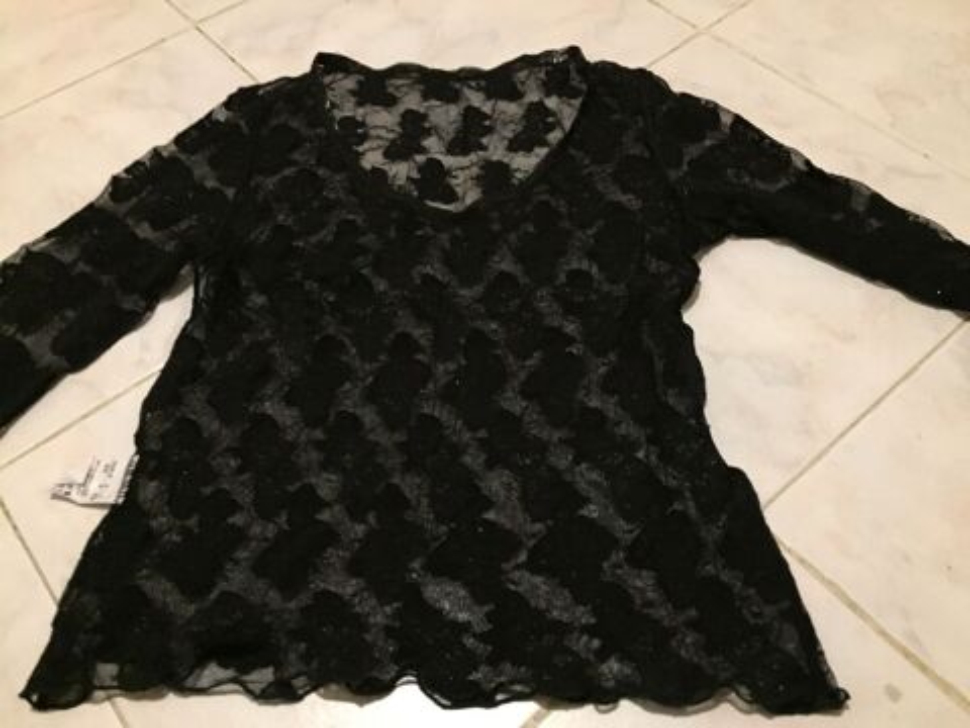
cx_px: 485
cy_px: 364
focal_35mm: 29
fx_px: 813
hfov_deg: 61.7
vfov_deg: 48.2
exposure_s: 1/17
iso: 400
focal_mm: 4.15
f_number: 2.2
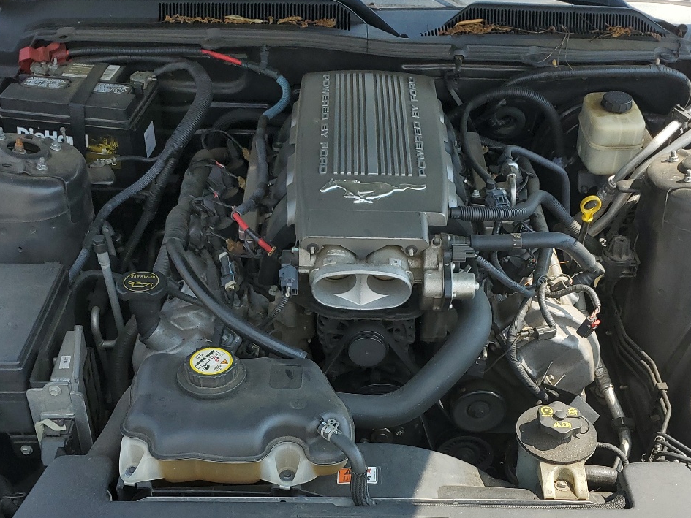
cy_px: 369
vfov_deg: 32.4
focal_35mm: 44
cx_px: 366
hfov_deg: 42.9
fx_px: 878
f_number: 1.5
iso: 50
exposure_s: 1/1429
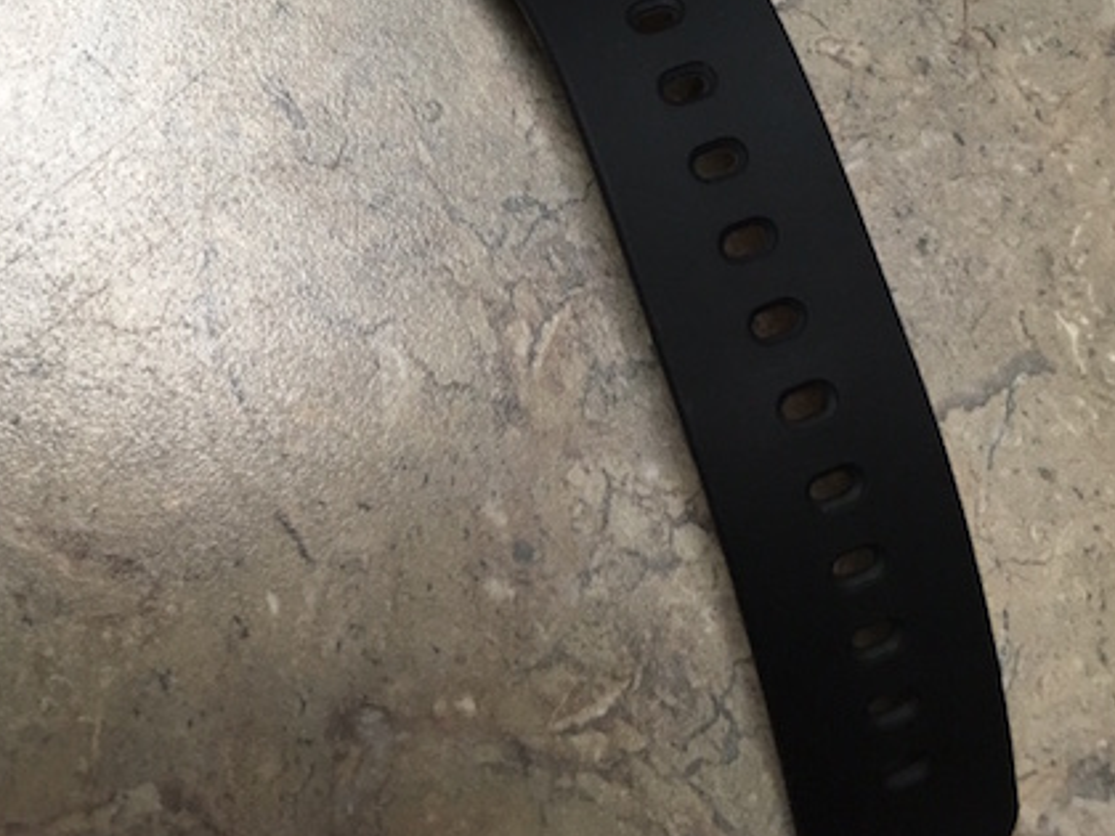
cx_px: 515
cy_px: -111
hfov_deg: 36.2
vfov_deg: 25.3
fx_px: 1707
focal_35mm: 53
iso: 100
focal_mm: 4.15
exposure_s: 1/30
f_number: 2.2
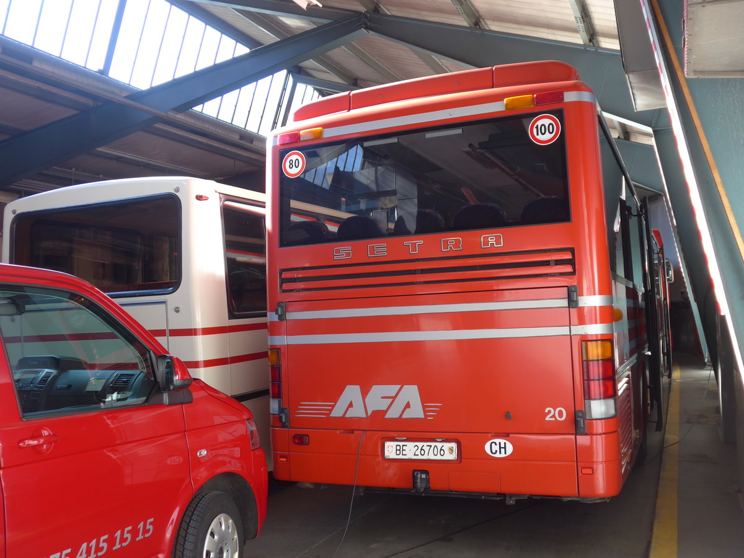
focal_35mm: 34
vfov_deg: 41.8
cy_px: 279
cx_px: 372
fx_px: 731
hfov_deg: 54.0
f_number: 2.3
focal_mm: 7
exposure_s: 1/60
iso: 80
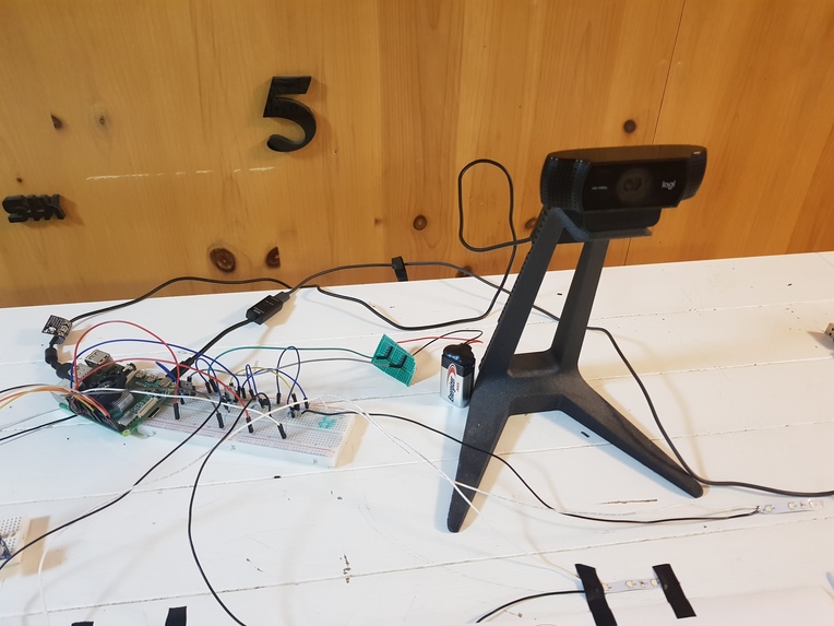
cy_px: 313
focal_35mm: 26
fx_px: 626
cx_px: 417
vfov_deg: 53.1
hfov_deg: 67.3
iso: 200
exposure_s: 1/17
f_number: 1.7
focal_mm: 4.3
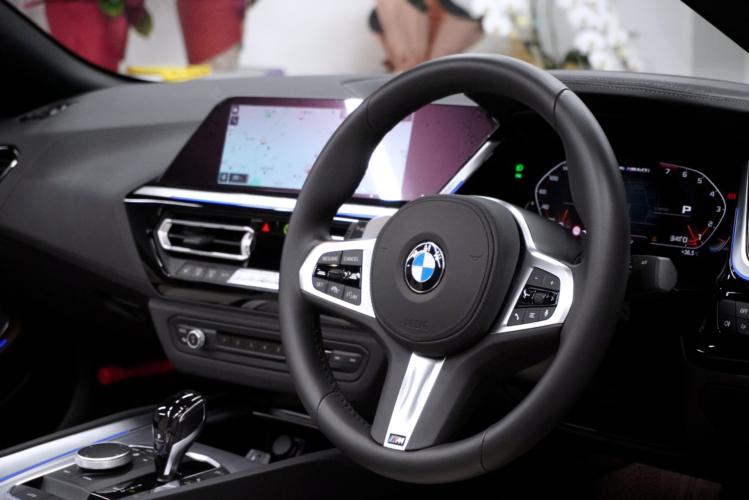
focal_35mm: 75
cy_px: 250
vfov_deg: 18.2
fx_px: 1560
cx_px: 374
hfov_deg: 27.0
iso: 5000
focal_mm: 50
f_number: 5.6
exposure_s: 1/160
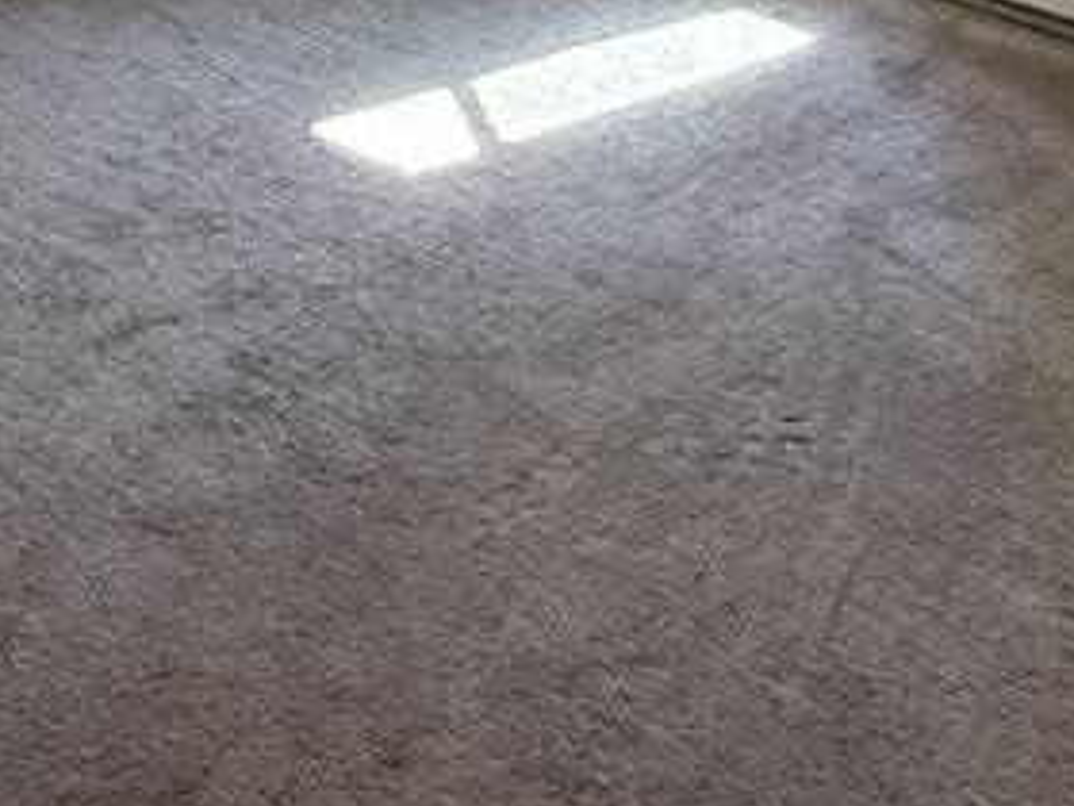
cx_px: 111
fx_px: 1986
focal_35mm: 64
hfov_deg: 29.1
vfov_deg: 17.9
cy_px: -683
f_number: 2.2
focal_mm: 2.22
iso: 250
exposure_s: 1/99
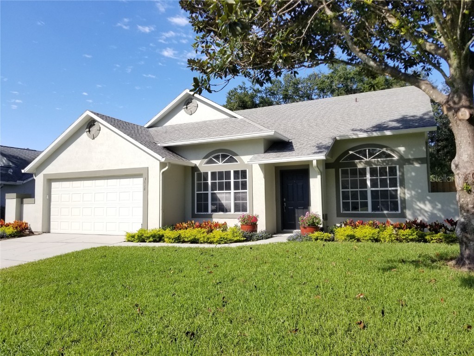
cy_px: 178
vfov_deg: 53.1
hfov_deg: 67.3
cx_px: 237
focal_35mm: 26
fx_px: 356
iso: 50
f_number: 1.7
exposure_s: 1/1520
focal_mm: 4.3
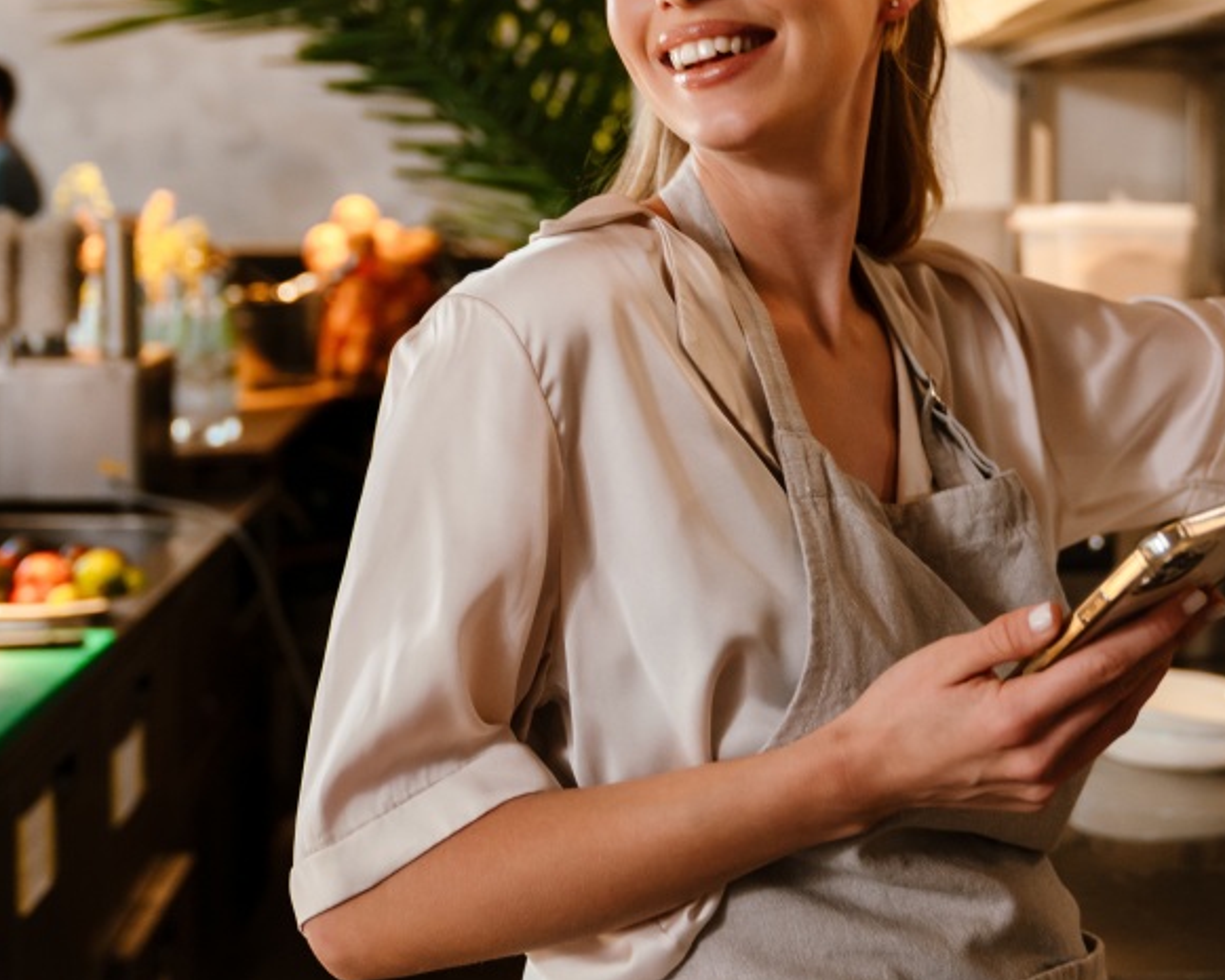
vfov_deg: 23.6
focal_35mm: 64
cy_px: 234
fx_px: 2321
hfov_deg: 29.5
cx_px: 717
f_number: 2.8
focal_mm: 33
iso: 1000
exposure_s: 1/100
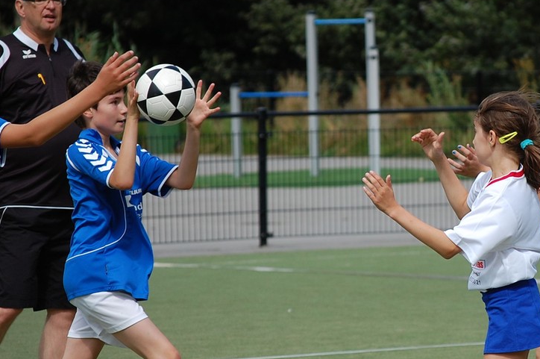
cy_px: 207
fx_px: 3686
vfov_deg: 5.6
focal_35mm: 246
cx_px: 310
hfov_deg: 8.4
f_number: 4.8
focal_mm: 116
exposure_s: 1/1000
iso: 200
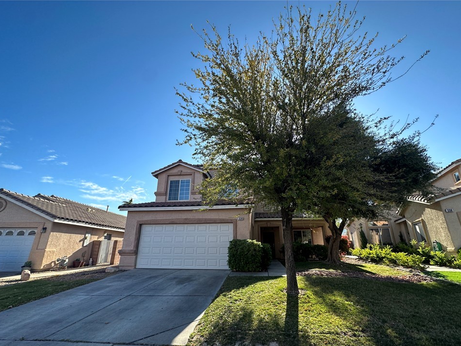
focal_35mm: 15
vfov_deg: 81.6
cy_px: 185
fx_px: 200
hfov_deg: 98.2
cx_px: 236
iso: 40
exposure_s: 1/759
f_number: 2.2
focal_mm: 2.22
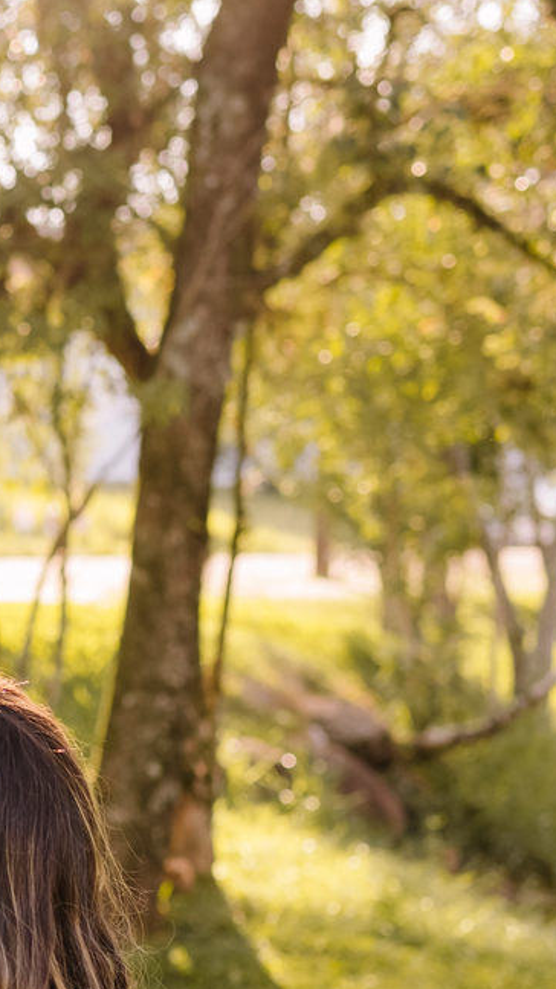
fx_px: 2676
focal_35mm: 102
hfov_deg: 11.3
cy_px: 603
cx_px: -315
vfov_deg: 20.9
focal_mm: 35
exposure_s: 1/500
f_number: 2.8
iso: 200
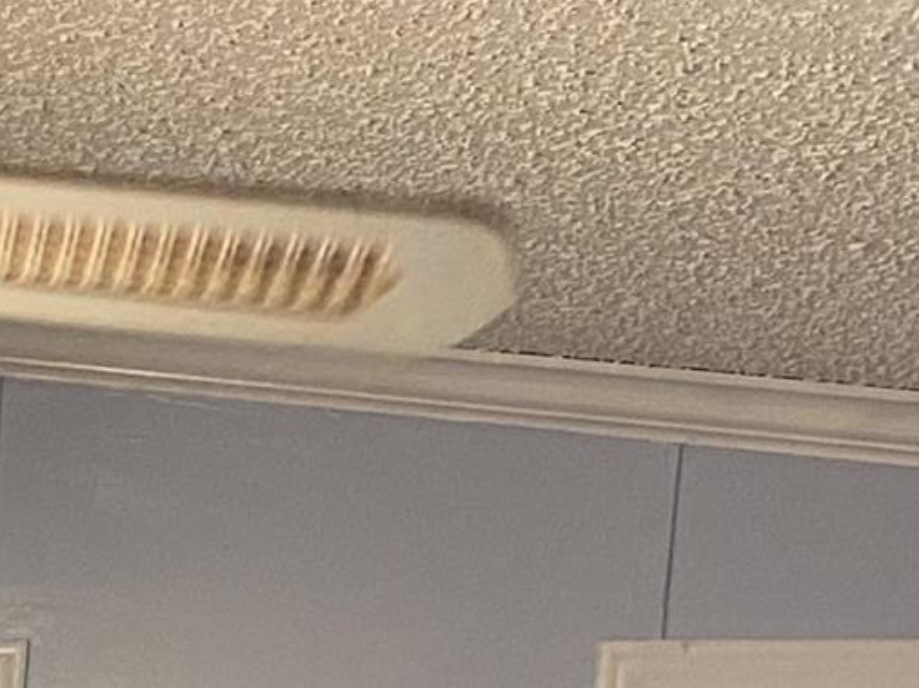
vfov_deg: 8.1
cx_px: -975
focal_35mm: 158
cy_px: 1997
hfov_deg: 11.2
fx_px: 4193
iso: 125
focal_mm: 4.25
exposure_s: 1/60
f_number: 1.8
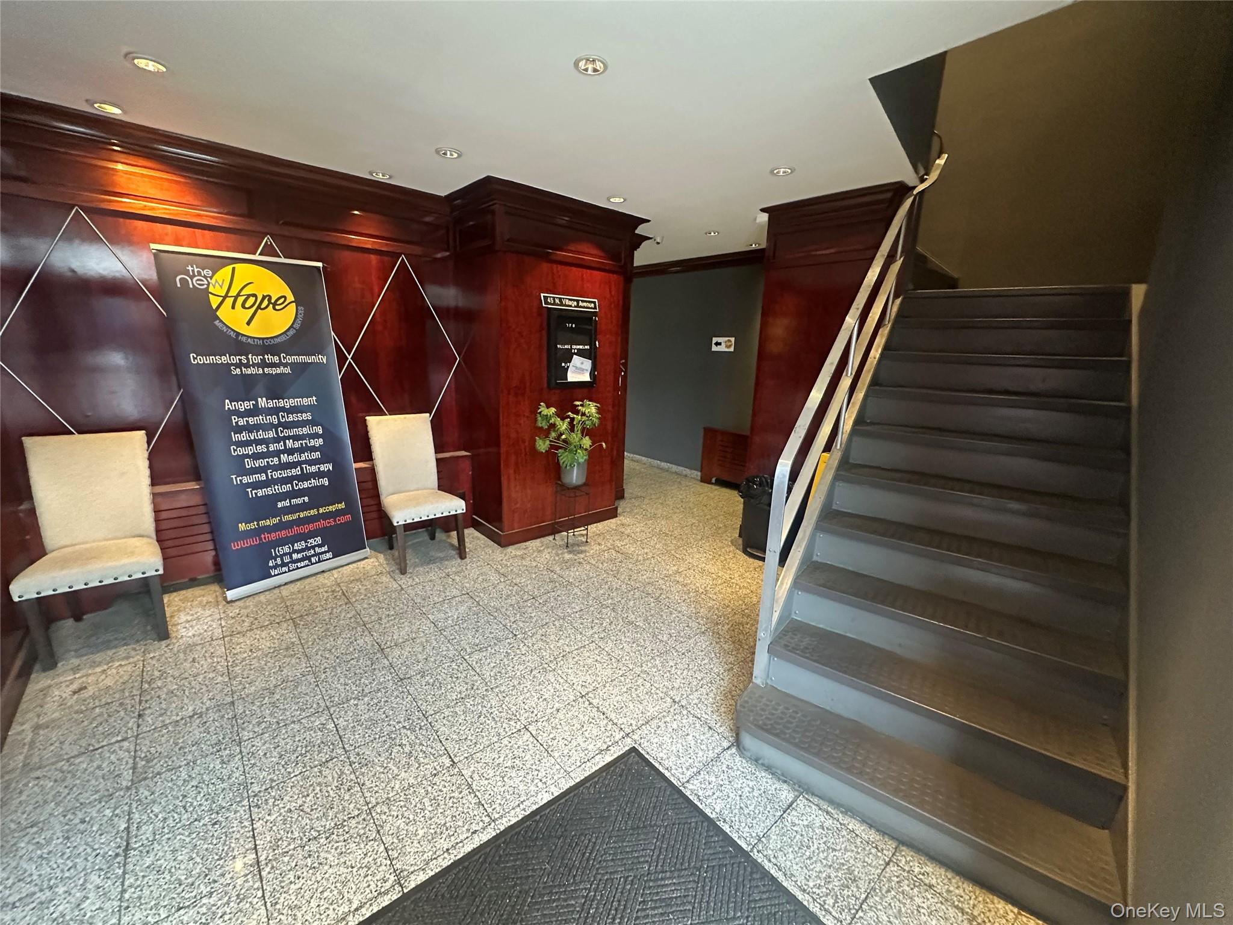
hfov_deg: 102.1
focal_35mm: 14
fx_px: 499
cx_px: 616
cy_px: 462
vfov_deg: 85.7
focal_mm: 2.22
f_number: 2.2
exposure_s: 1/60
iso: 800
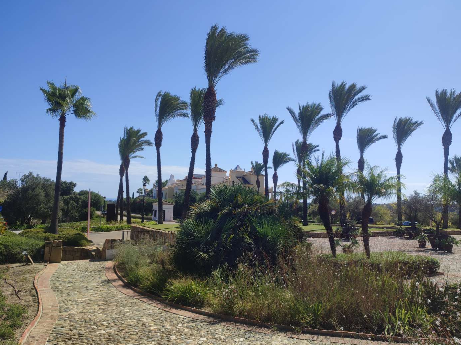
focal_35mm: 26
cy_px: 176
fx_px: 346
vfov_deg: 53.0
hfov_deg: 67.3
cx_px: 226
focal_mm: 5.89
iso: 50
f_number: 1.89
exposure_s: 1/901
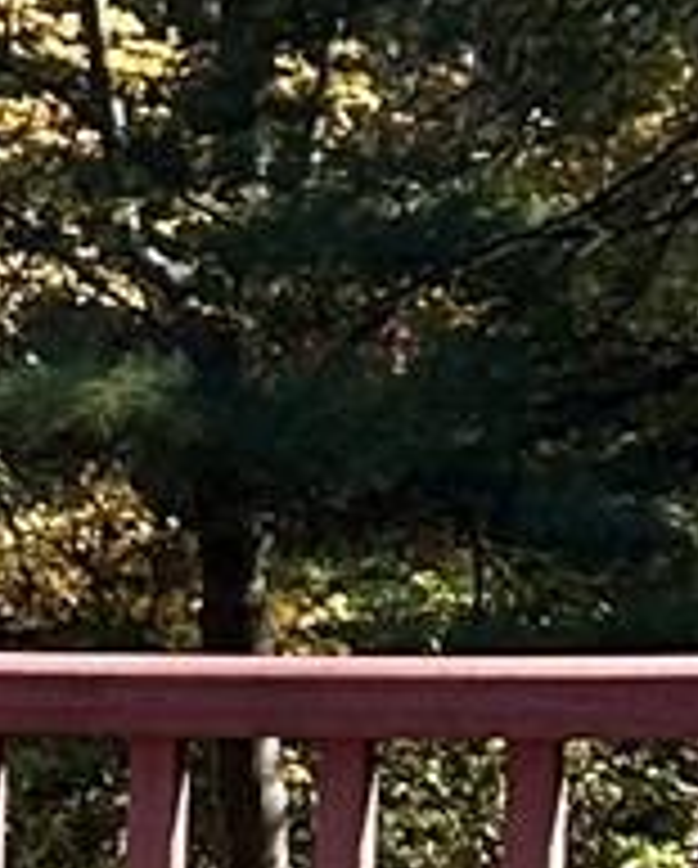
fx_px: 6930
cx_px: -2247
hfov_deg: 5.1
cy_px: 1457
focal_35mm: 269
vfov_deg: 7.0
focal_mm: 5.7
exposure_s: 1/859
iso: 50
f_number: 1.5
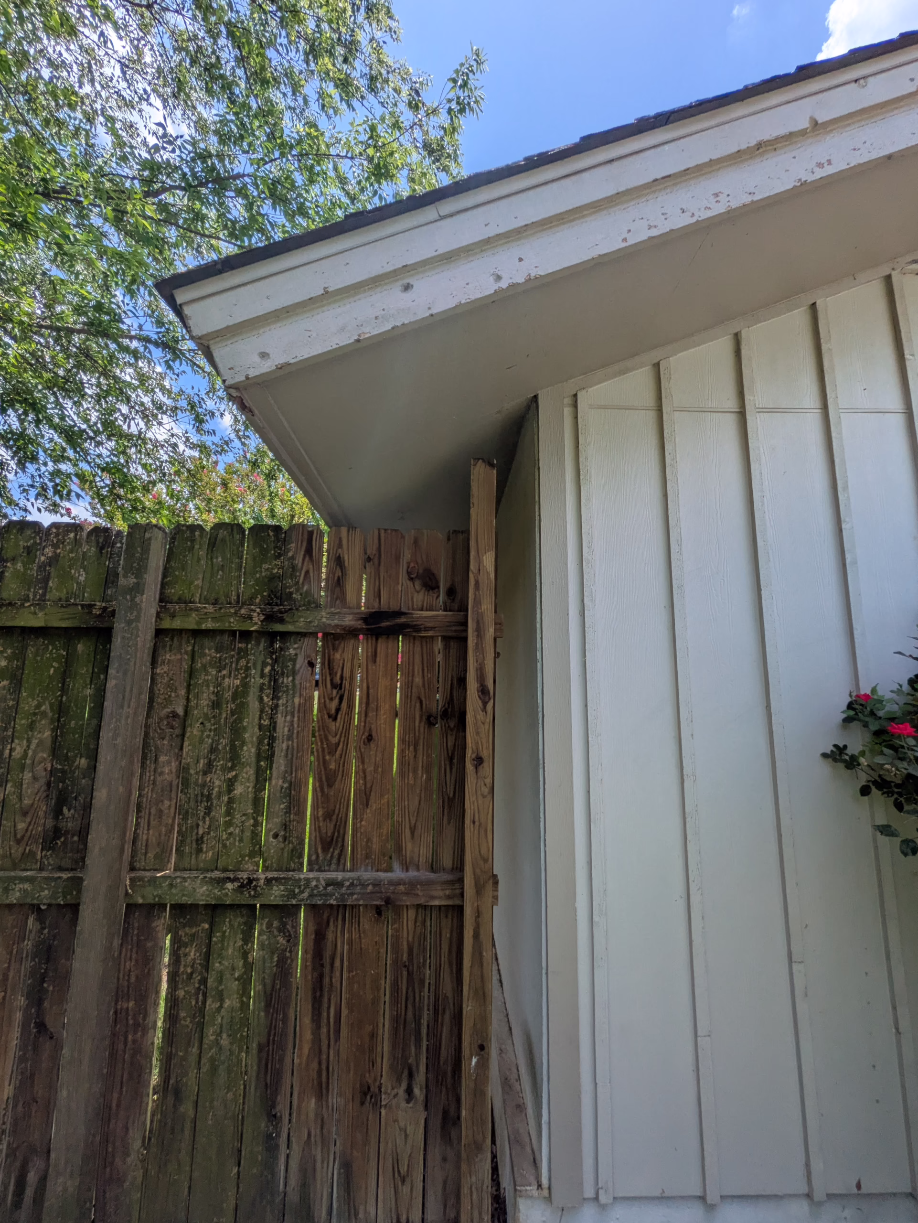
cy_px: 612
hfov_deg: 85.7
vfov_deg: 102.0
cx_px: 459
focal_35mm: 14
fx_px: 495
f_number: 2.2
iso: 35
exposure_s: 1/1235
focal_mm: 1.83
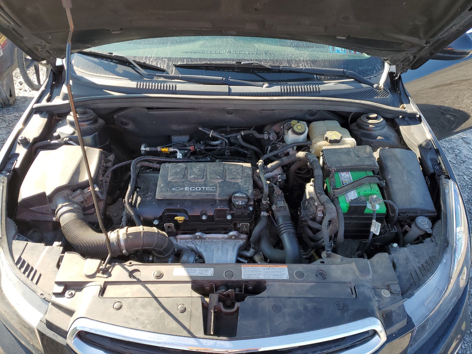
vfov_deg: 53.1
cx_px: 236
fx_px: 355
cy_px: 177
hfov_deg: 67.3
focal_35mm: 26
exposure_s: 1/476
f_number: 1.5
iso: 50
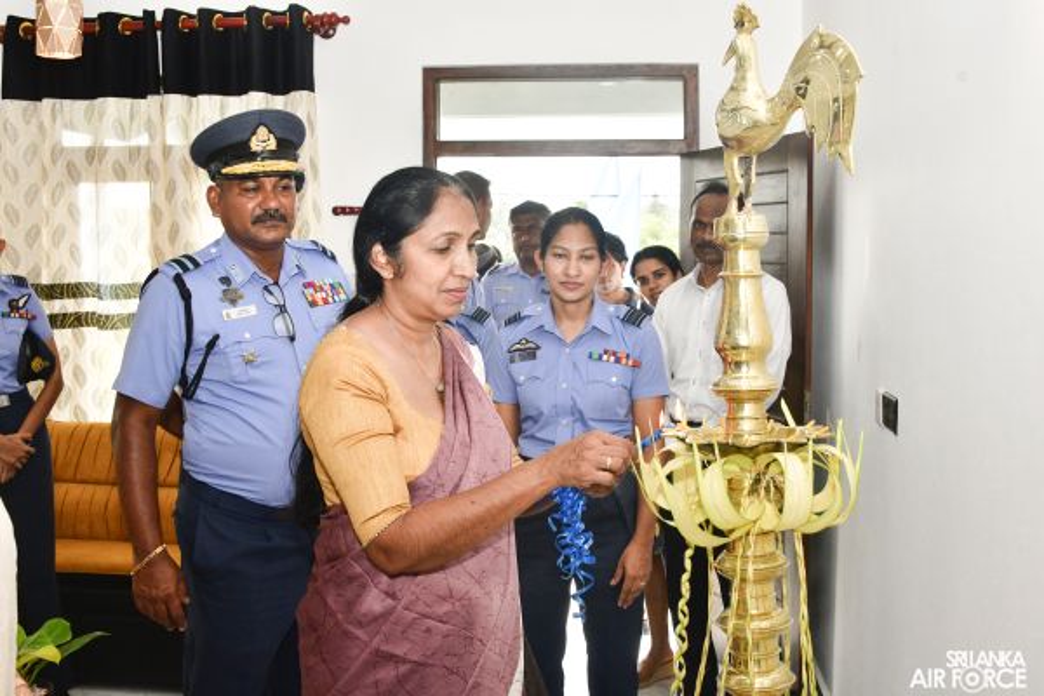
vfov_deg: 31.9
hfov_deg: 46.4
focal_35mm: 42
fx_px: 1218
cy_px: 348
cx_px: 522
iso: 1000
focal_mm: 28
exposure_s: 1/250
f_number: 10
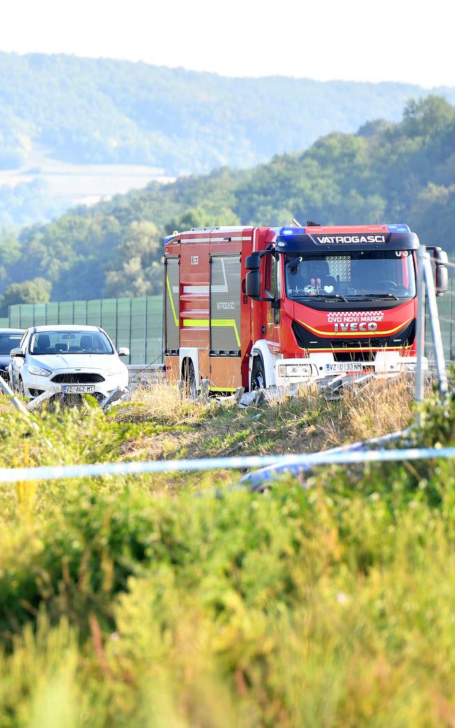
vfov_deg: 6.8
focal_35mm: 307
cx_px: -87
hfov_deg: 4.3
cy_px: 365
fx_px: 6089
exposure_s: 1/800
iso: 320
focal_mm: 200
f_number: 5
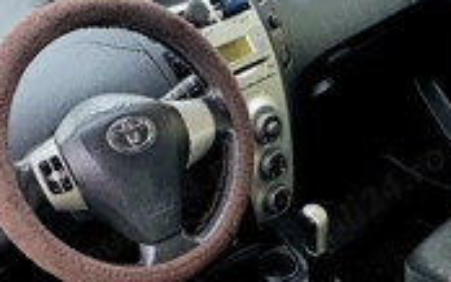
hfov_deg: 36.2
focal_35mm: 56
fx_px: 689
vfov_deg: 22.7
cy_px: 241
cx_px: 213
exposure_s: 1/182
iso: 200
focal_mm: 6.3
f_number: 1.7
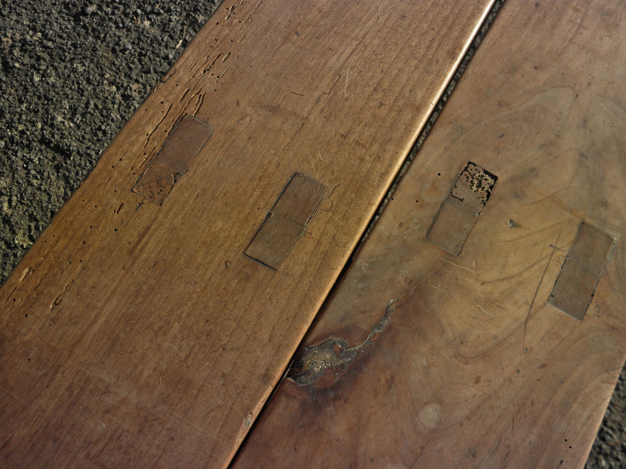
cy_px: 234
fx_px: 615
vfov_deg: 41.8
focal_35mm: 34
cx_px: 313
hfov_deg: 54.0
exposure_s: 1/640
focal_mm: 6.2
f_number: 3.7
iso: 100
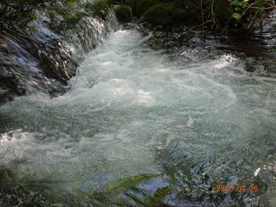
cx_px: 138
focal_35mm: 90
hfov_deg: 21.8
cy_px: 104
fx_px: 718
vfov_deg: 16.4
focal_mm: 15.45
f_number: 5
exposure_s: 1/100
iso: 250
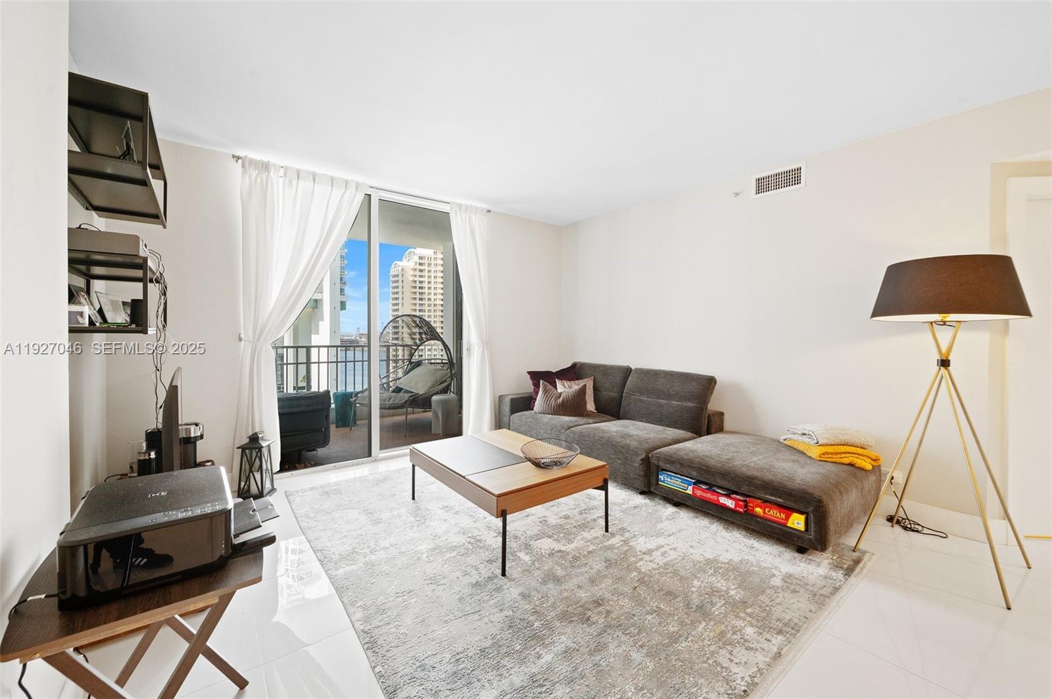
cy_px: 350
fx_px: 409
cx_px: 526
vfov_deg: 81.1
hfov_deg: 104.3
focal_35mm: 14
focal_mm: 14
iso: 200
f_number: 8
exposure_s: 1/10
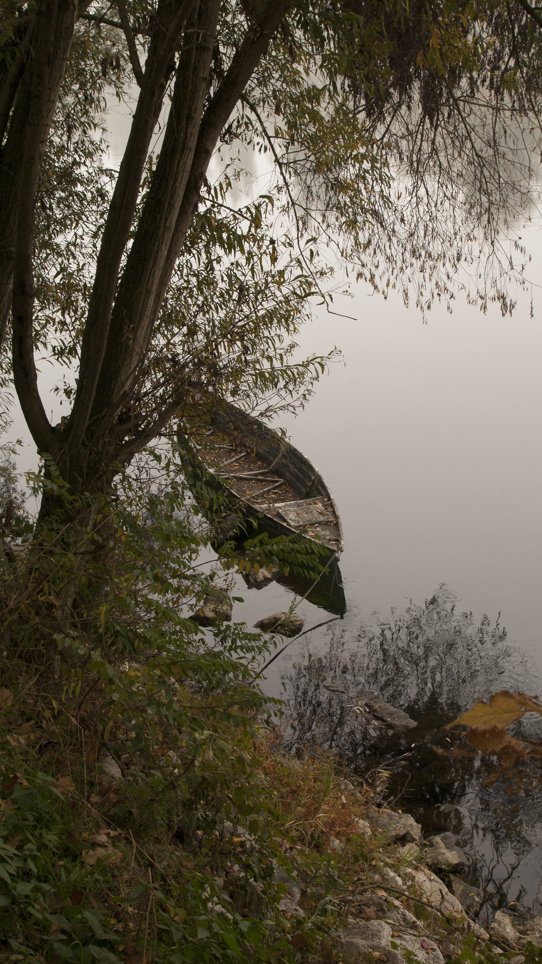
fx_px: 1047
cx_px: 309
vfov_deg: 49.4
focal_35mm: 41
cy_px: 482
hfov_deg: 29.0
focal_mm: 26
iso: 400
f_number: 14
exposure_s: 1/40
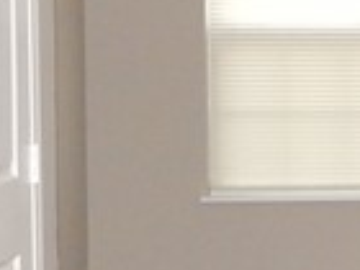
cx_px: 561
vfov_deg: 8.8
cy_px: 64
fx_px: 1747
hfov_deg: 11.2
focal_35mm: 168
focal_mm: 4
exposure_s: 1/30
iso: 320
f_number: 3
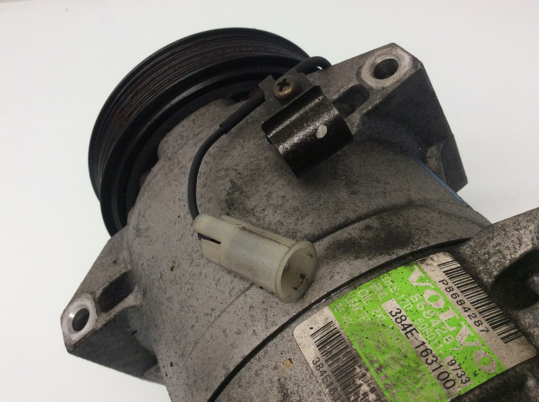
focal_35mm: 32
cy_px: 201
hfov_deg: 56.9
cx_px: 270
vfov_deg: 44.1
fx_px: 498
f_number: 2.4
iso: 50
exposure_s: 1/60
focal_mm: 3.3
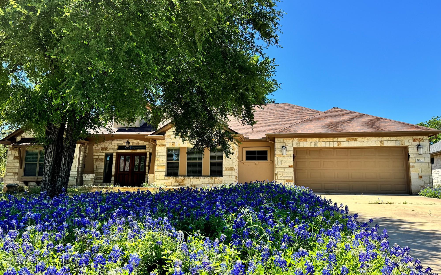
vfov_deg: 47.6
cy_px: 144
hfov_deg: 70.4
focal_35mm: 26
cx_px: 223
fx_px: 312
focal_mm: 6.86
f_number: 1.78
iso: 80
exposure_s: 1/2710
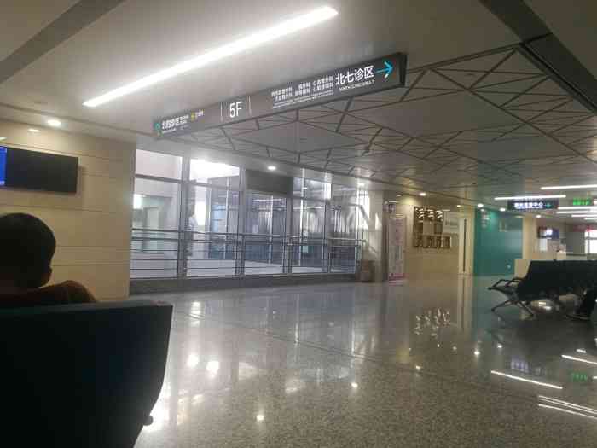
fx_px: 466
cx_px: 298
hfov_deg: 65.3
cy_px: 224
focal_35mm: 27
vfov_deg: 51.4
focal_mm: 3.95
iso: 125
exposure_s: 1/50
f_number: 1.8
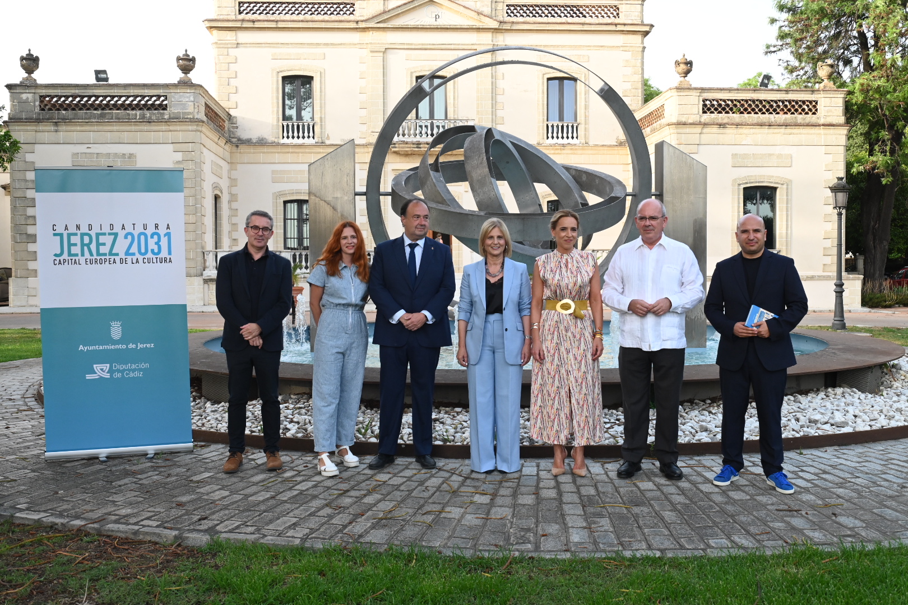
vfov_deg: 37.9
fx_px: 883
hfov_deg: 54.4
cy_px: 302
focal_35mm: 35
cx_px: 454
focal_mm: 35
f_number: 10
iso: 2000
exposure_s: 1/320
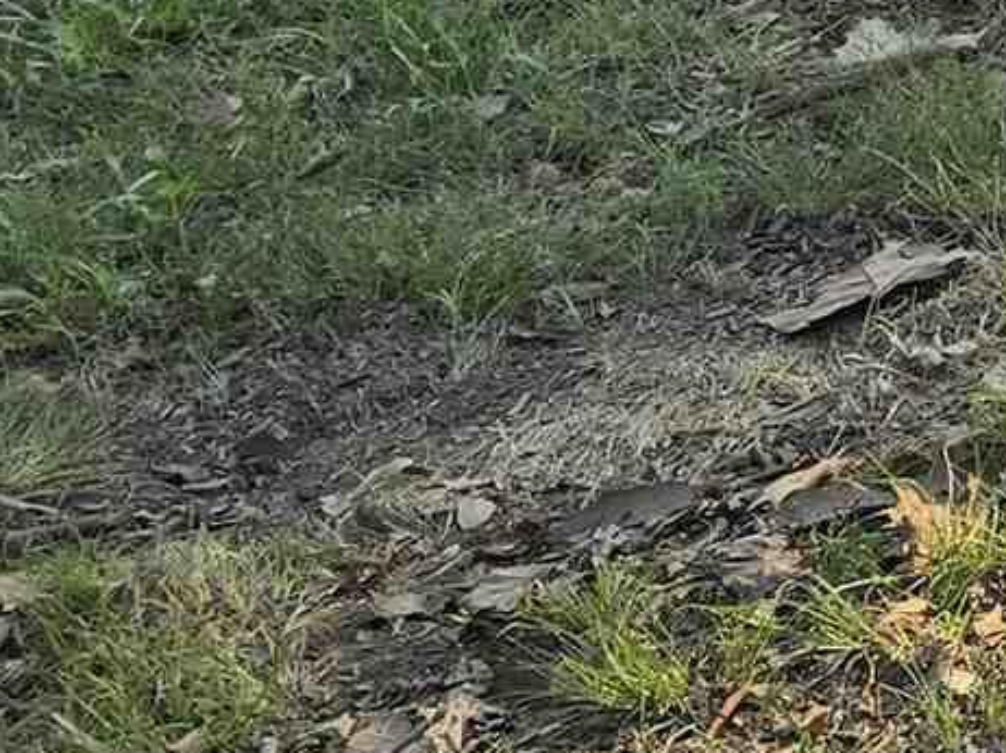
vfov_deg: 9.0
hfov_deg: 10.4
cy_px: -851
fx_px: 4444
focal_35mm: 153
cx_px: 2709
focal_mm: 6.3
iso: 12
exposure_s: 1/445
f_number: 1.7
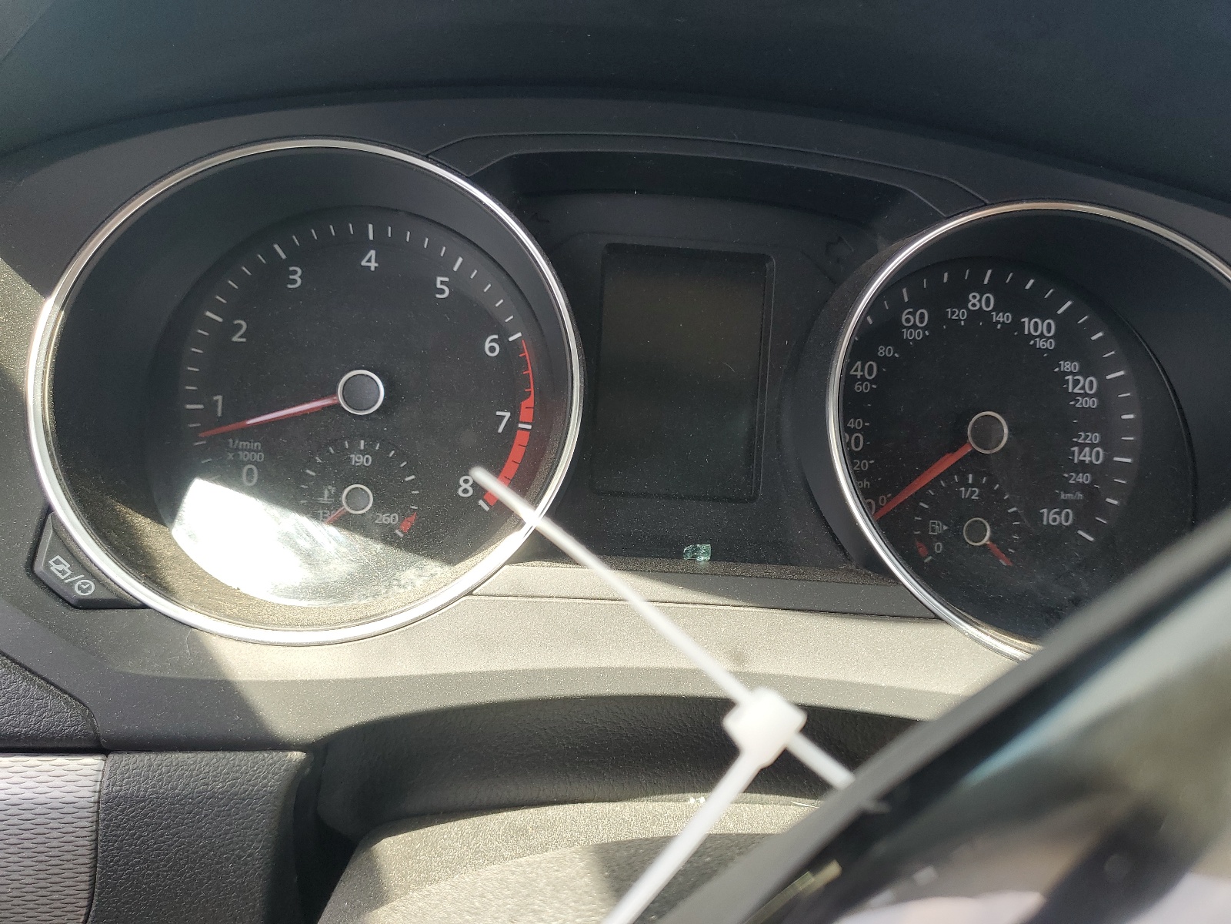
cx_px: 616
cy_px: 462
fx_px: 925
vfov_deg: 53.1
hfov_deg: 67.3
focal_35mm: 26
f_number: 1.5
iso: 50
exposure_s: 1/222
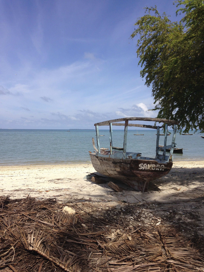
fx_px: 259
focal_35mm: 33
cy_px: 136
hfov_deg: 42.9
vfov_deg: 55.4
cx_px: 102
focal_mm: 4.12
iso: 50
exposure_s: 1/2300
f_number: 2.4
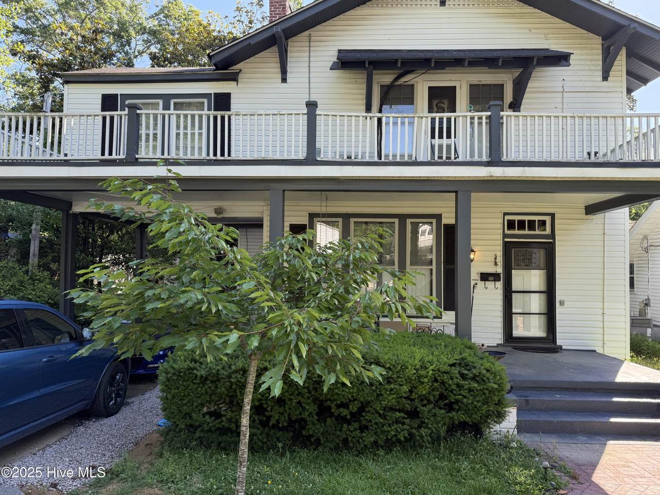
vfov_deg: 56.8
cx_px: 330
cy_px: 248
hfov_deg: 71.6
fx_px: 458
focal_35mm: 24
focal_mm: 6.76
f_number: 1.78
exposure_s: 1/602
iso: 100
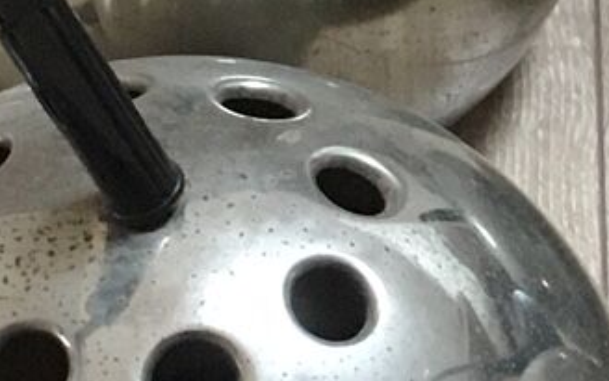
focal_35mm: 189
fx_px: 3137
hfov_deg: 10.9
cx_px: 696
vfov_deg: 6.9
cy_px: 125
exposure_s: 1/20
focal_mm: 4.15
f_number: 2.2
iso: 200
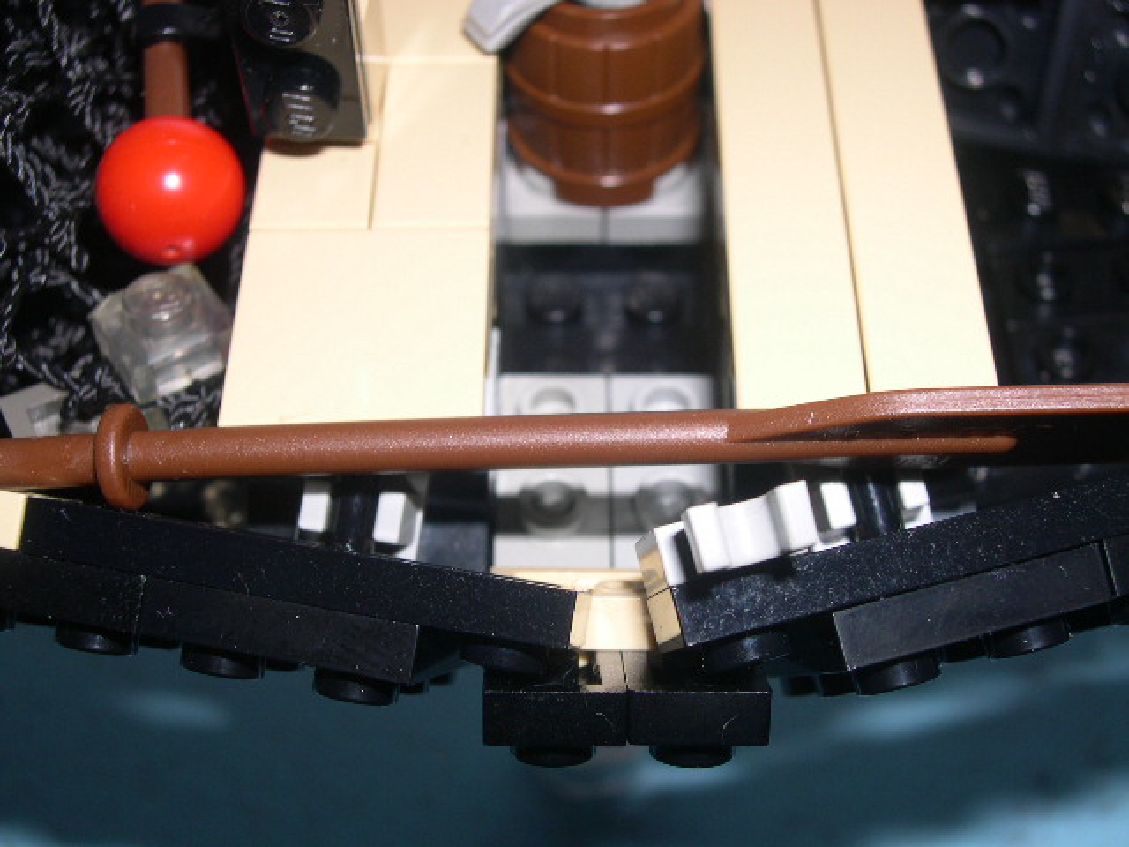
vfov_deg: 30.9
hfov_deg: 40.4
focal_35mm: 47
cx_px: 564
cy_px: 424
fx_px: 1533
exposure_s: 1/60
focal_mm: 10.1
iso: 100
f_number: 8.4
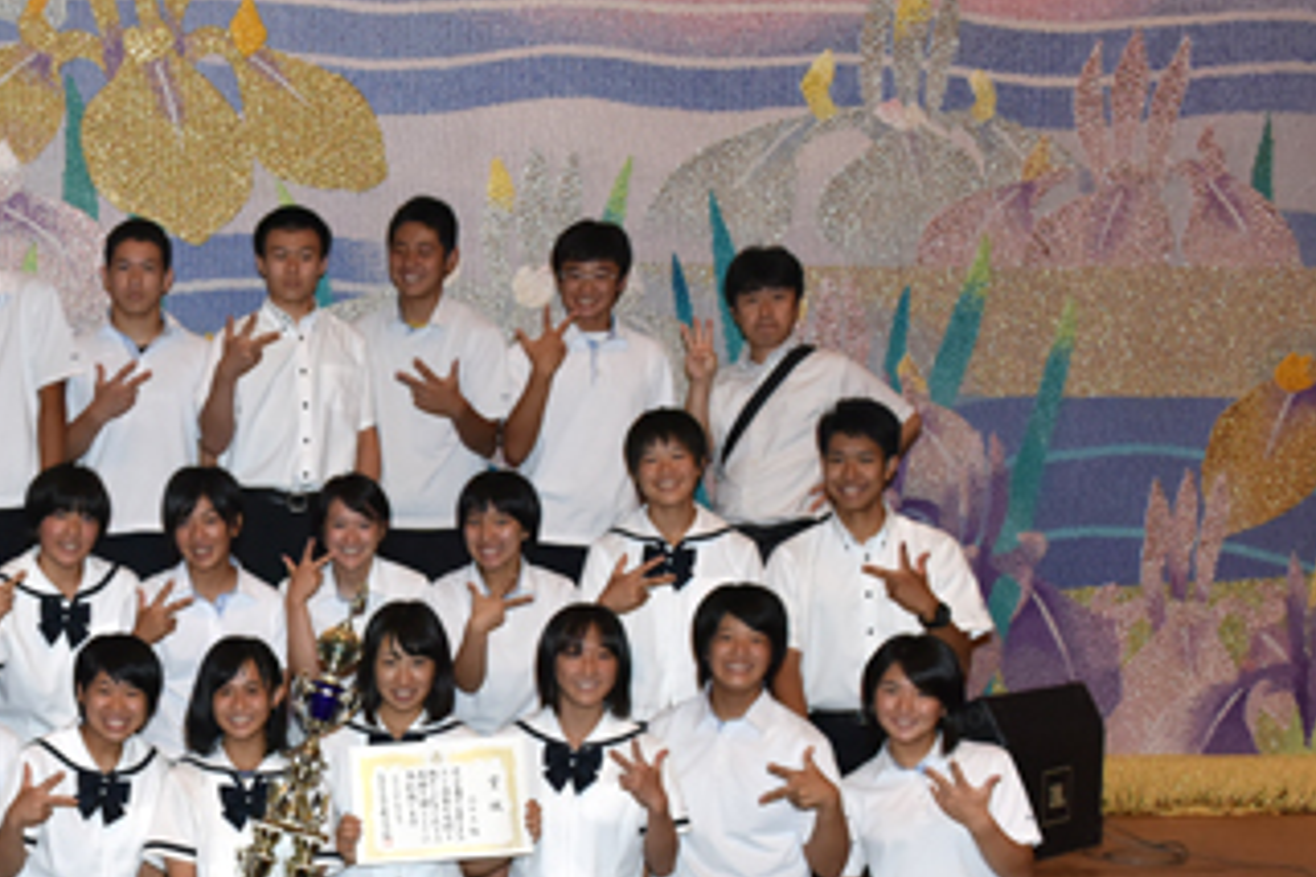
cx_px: 119
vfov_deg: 23.1
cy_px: 688
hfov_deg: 32.7
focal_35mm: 58
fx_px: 2120
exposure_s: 1/250
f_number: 6.3
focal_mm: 31
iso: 1600
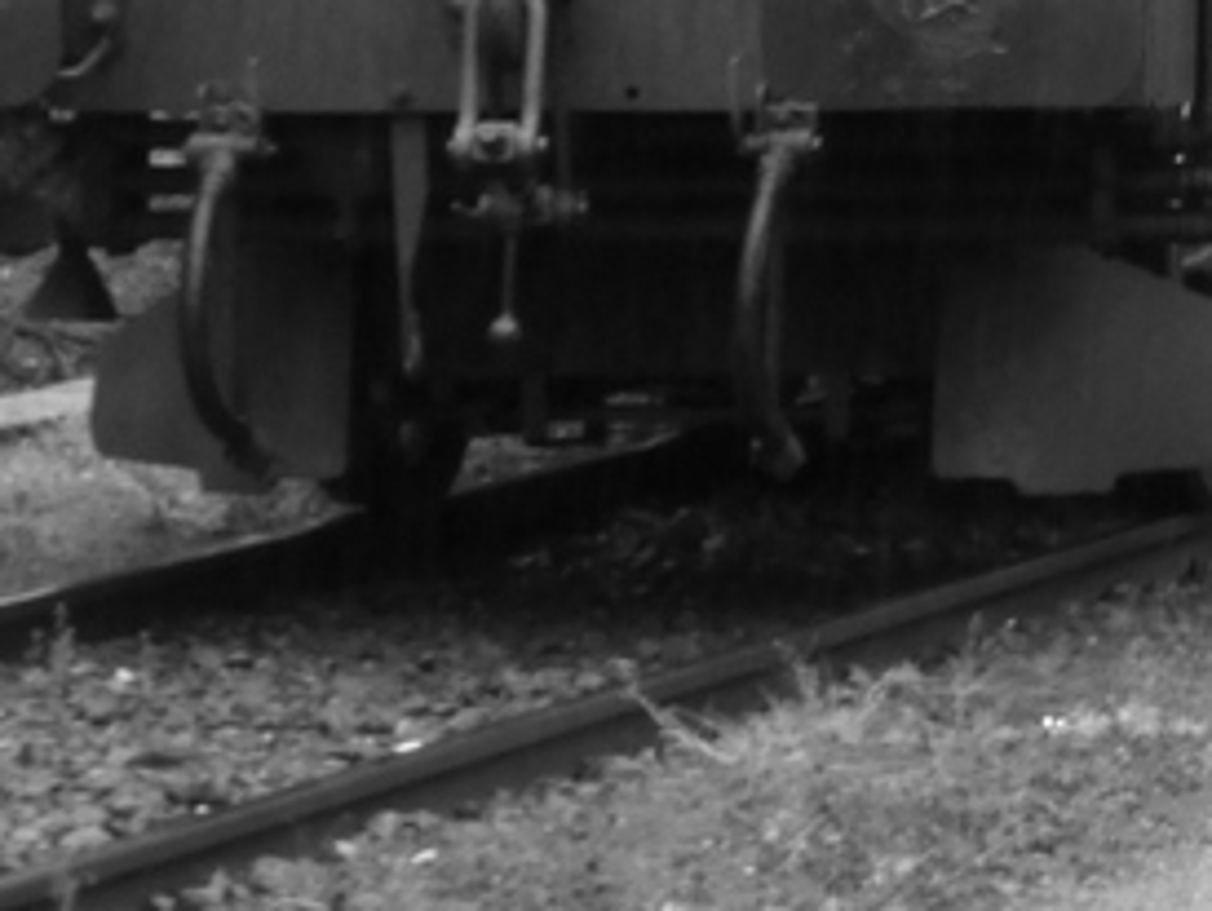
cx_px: 1769
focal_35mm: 394
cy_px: -796
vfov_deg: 3.7
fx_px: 13807
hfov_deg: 5.0
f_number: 5.2
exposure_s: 1/60
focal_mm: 16.1
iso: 200
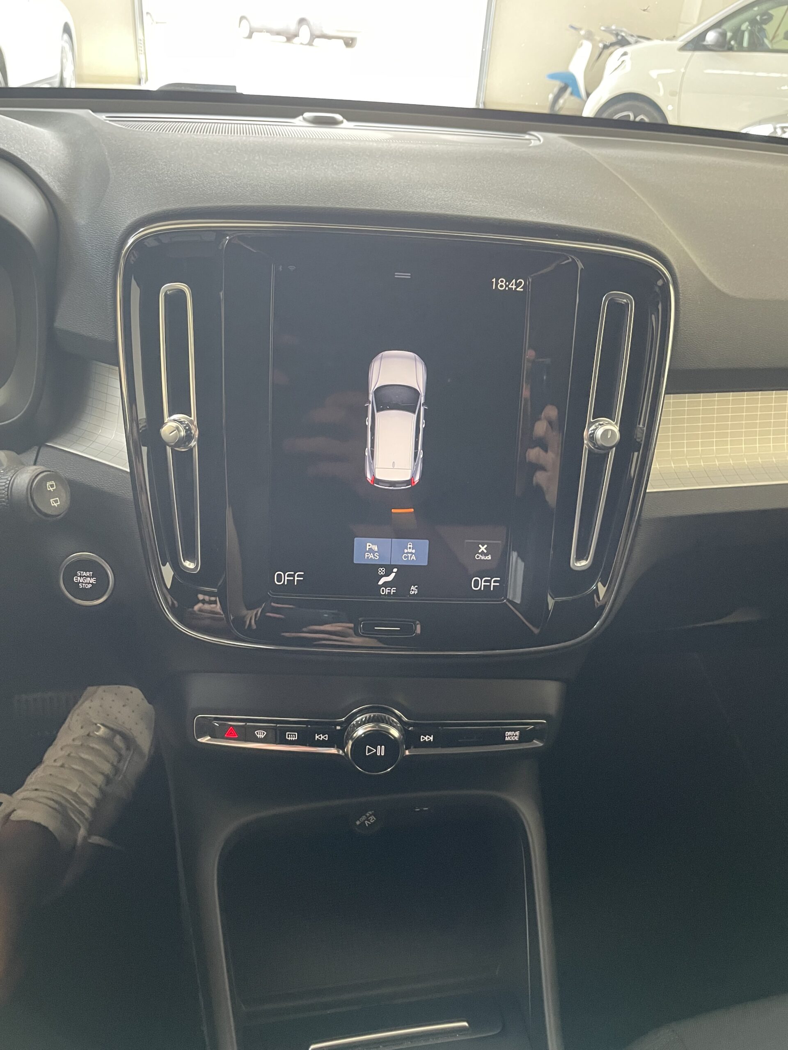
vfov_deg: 67.3
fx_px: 789
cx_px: 394
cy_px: 525
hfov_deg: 53.1
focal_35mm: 26
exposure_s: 1/57
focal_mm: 4.2
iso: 500
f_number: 1.6
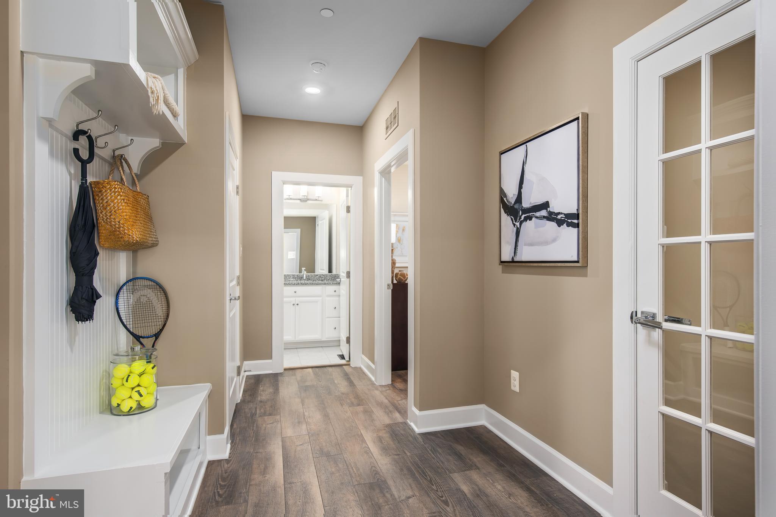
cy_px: 258
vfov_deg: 64.6
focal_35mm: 19
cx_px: 388
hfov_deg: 86.9
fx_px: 410
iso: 200
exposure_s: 1/250
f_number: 9
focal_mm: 19
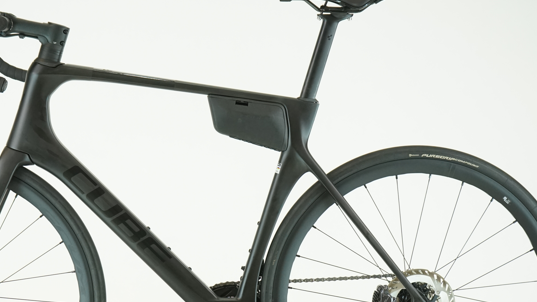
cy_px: 208
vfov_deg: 13.1
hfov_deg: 23.1
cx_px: 192
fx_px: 1310
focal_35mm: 92
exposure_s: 1/200
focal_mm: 58
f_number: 5.6
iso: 1600
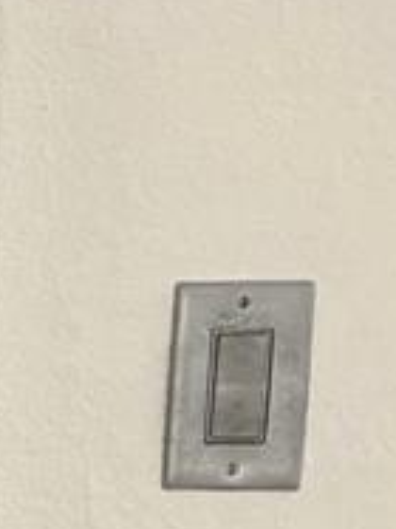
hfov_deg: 8.3
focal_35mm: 154
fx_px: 2352
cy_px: 798
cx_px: -738
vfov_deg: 12.2
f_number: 1.78
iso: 250
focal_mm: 6.86
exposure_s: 1/60
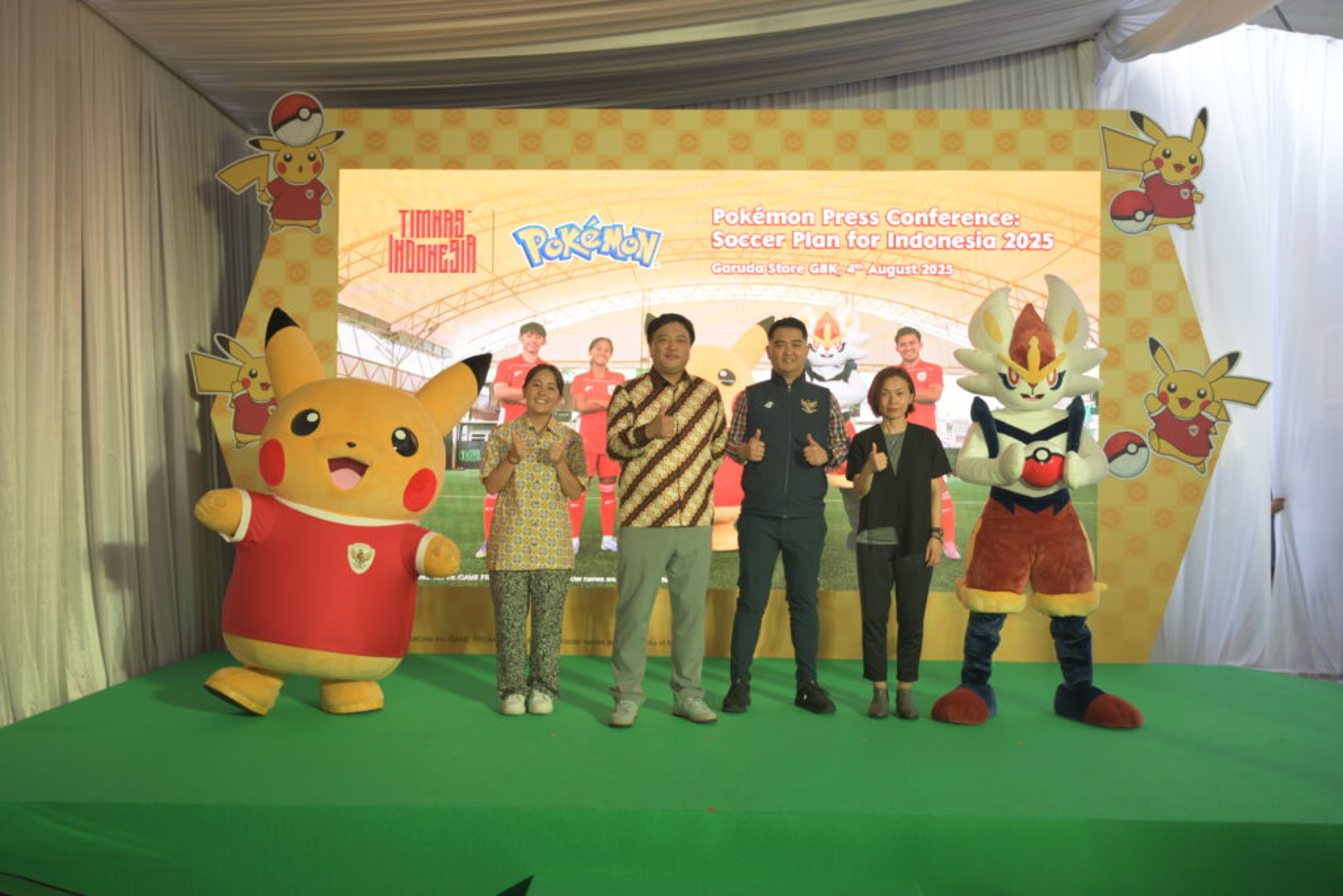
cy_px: 448
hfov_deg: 61.1
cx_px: 672
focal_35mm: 30
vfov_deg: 43.0
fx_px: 1138
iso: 64
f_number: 4
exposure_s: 1/30
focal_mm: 30.5
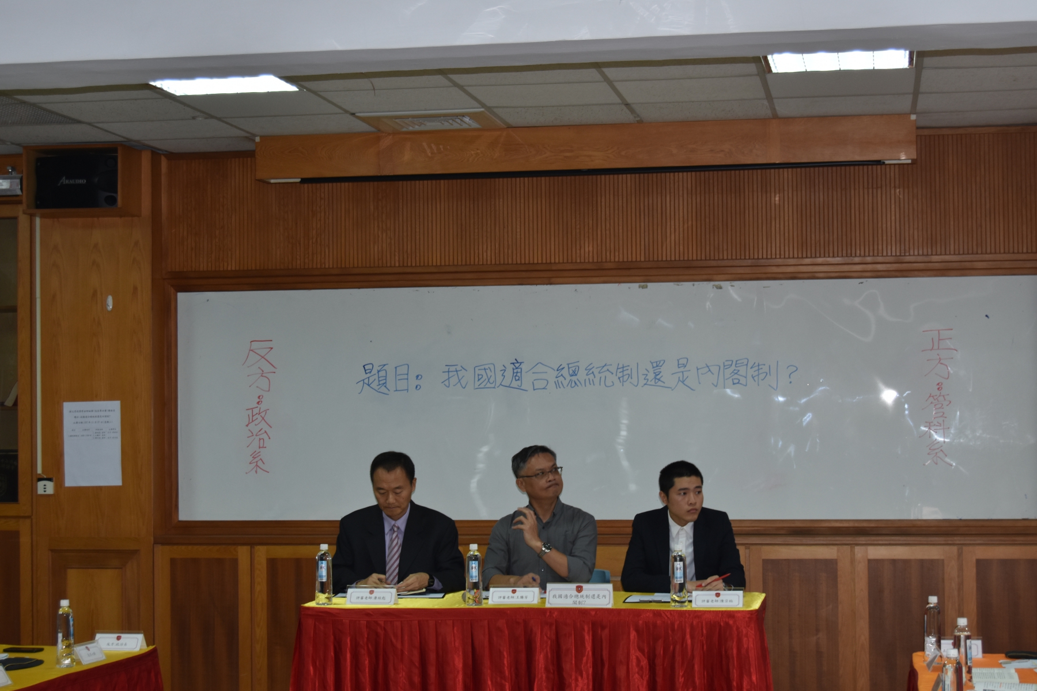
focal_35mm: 69
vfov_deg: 19.7
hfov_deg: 29.2
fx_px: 1987
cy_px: 346
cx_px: 518
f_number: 5.3
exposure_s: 1/60
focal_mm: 46
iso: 500
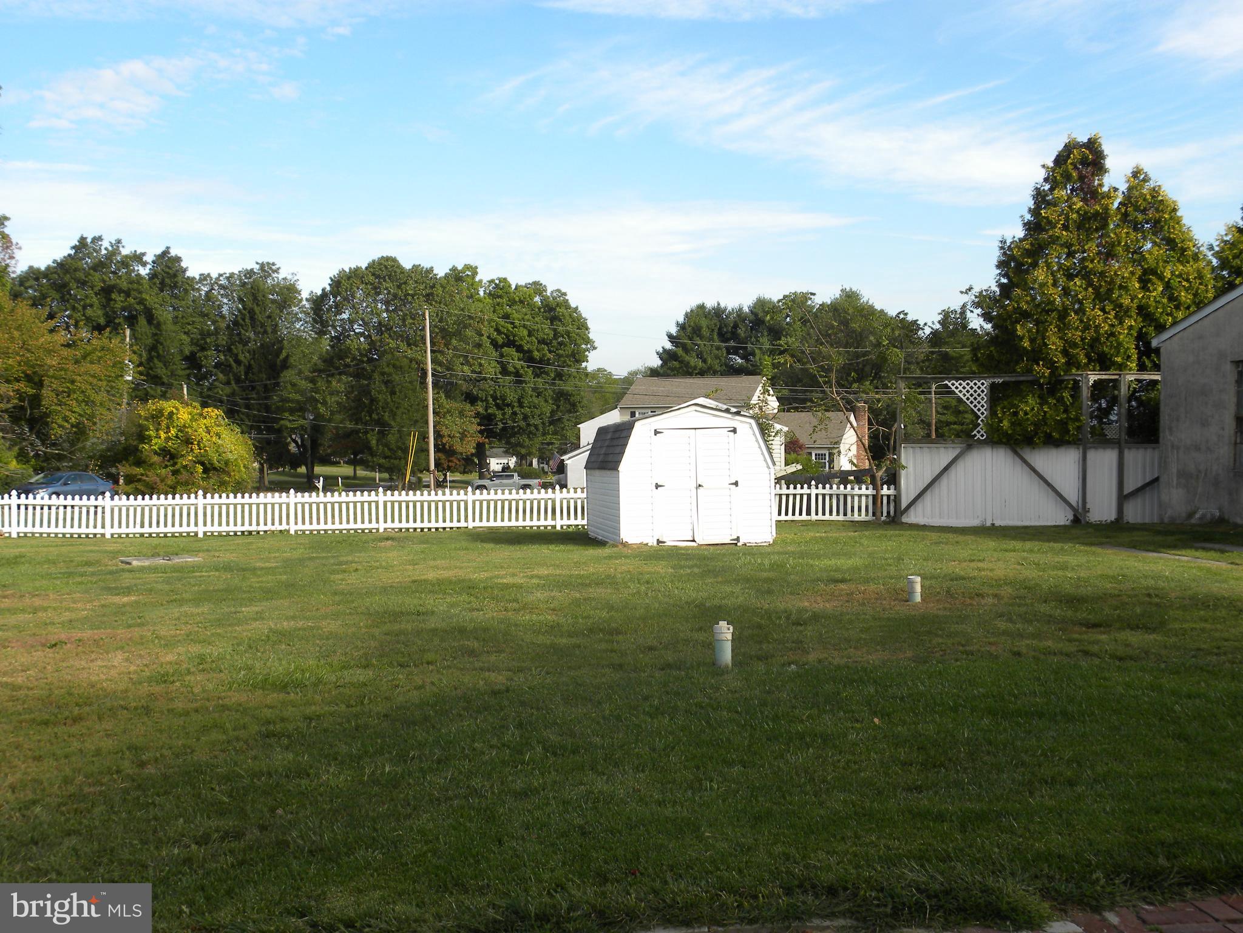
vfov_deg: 35.1
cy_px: 466
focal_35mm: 41
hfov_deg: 45.8
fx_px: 1472
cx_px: 622
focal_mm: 7.3
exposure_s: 1/245
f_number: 4.5
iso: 64
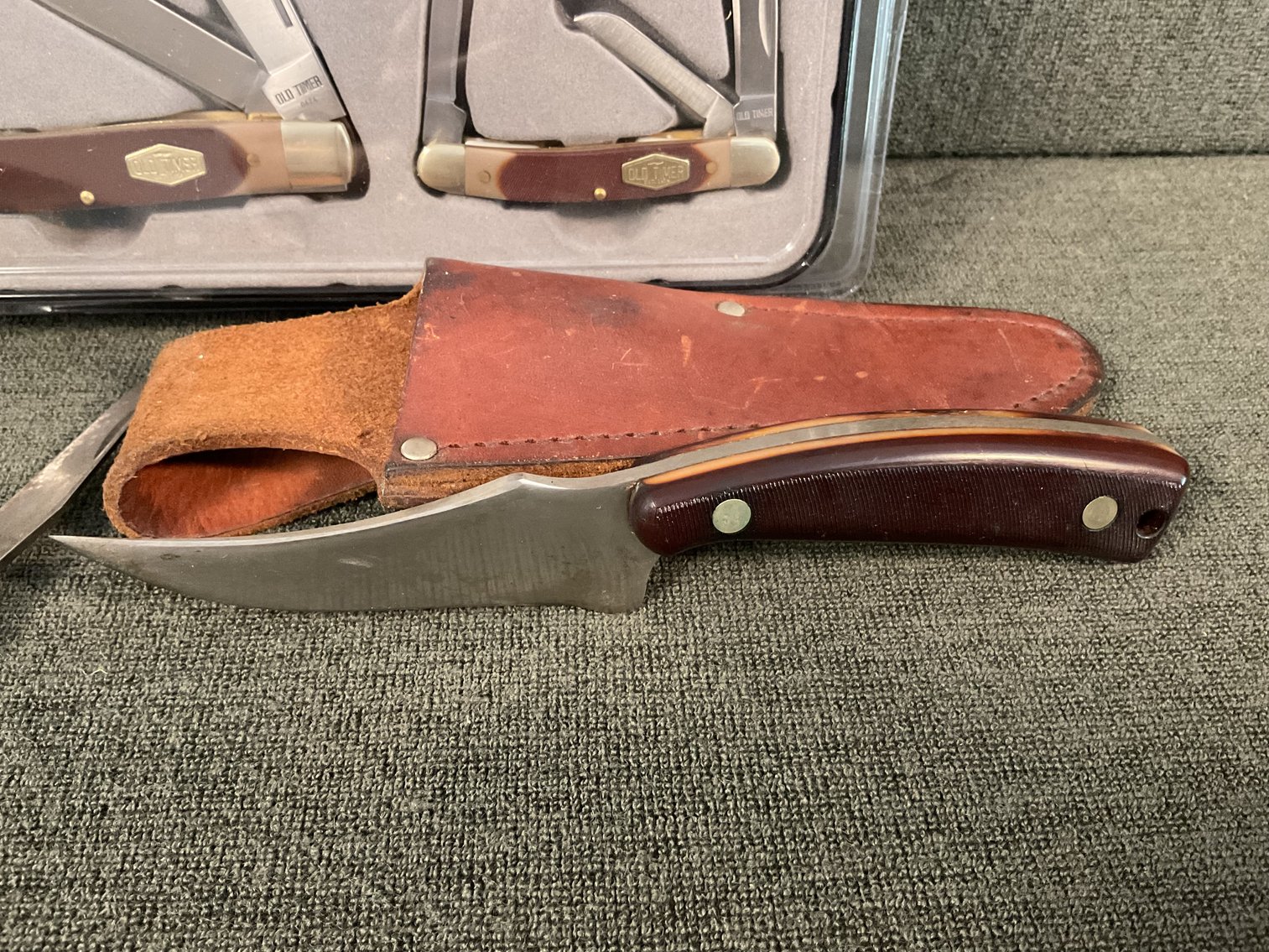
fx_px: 1063
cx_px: 634
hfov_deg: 61.7
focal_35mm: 29
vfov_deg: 48.2
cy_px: 476
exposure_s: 1/30
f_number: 1.8
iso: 500
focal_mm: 3
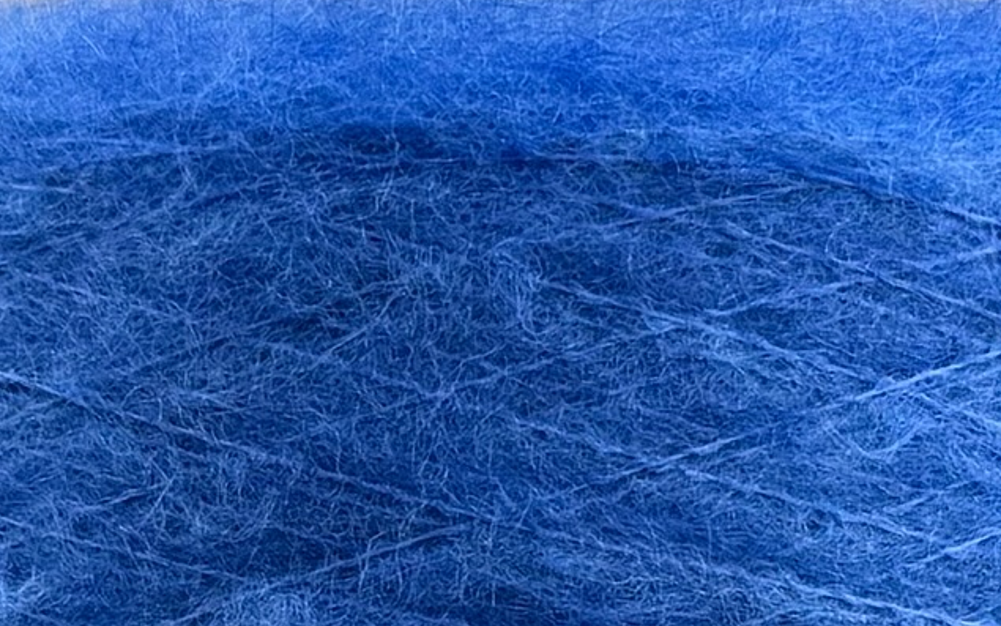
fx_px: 2237
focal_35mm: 82
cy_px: 1389
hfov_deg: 25.2
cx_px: 567
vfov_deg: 13.0
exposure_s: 1/708
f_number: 1.78
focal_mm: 6.76
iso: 80
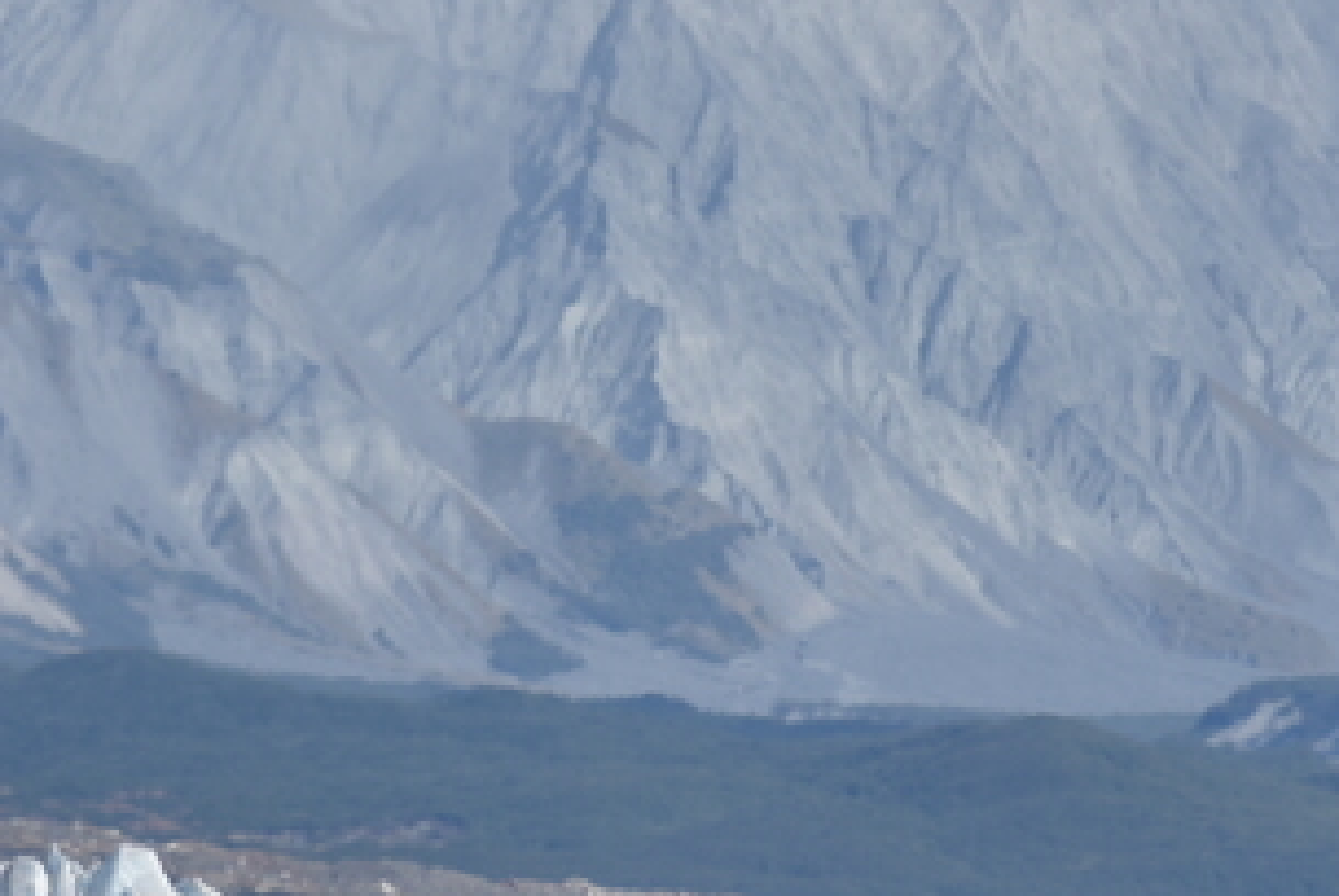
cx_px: 588
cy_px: -141
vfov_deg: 1.4
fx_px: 35926
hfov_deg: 2.1
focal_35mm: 965
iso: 100
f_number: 7.1
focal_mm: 230
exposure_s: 1/500
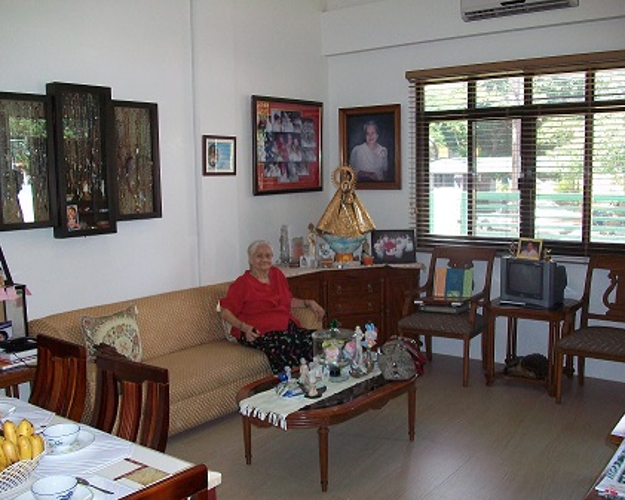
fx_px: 629
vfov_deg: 43.4
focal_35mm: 34
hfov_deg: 52.8
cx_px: 327
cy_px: 254
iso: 160
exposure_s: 1/60
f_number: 2.8
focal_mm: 5.7
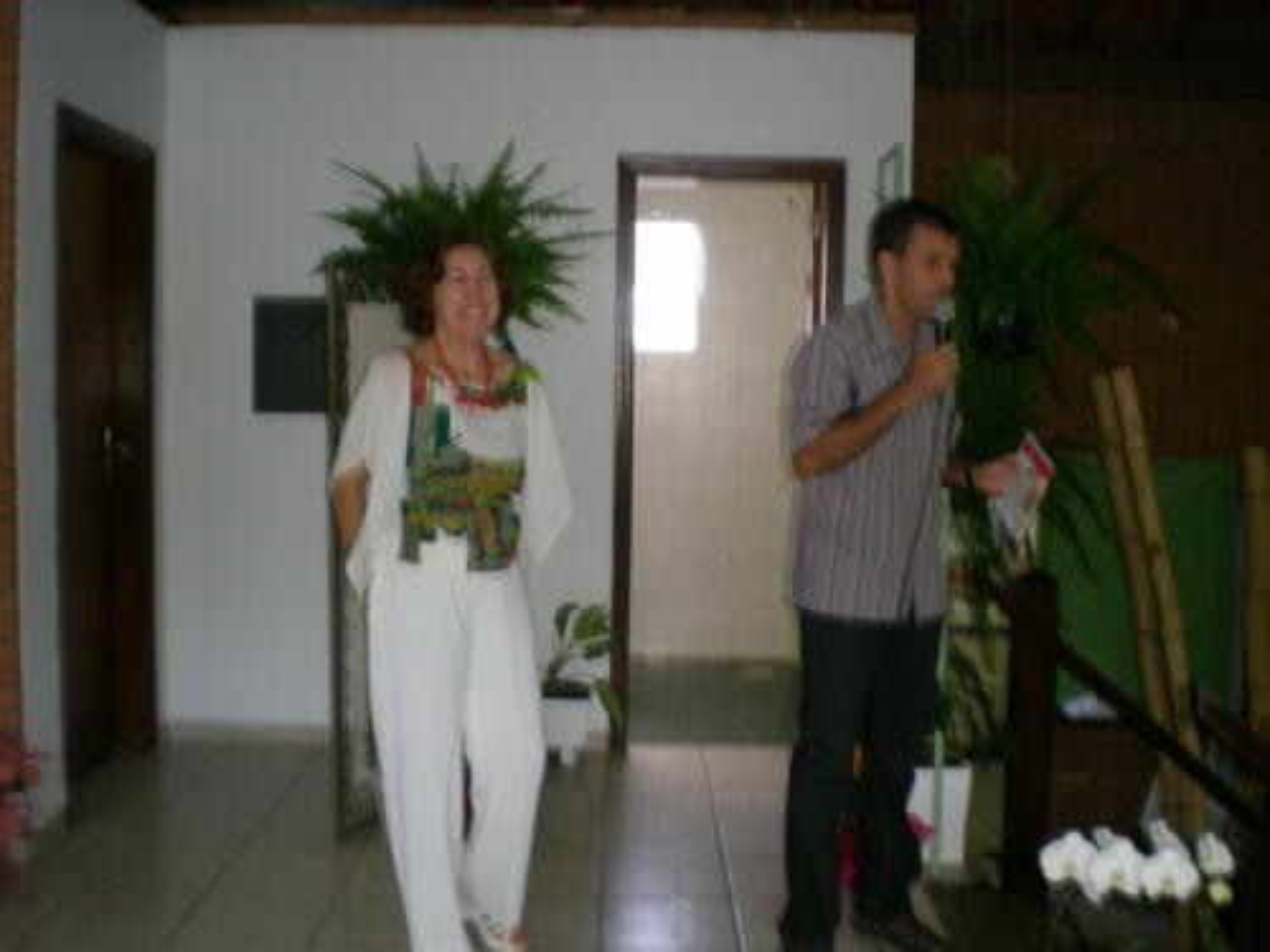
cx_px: 635
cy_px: 476
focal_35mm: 38
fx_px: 1394
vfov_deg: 37.7
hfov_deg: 49.0
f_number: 3.1
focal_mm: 6.3
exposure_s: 1/30
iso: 109
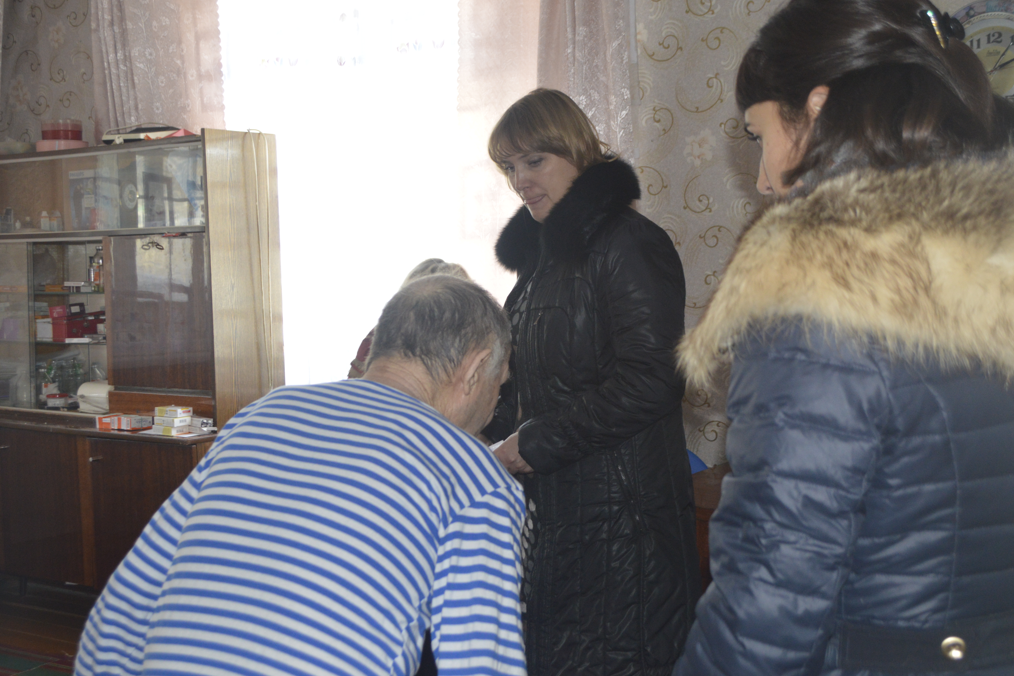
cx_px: 517
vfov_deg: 27.0
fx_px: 1408
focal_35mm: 50
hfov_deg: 39.6
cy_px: 349
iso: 1100
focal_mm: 32
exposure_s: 1/60
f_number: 4.8
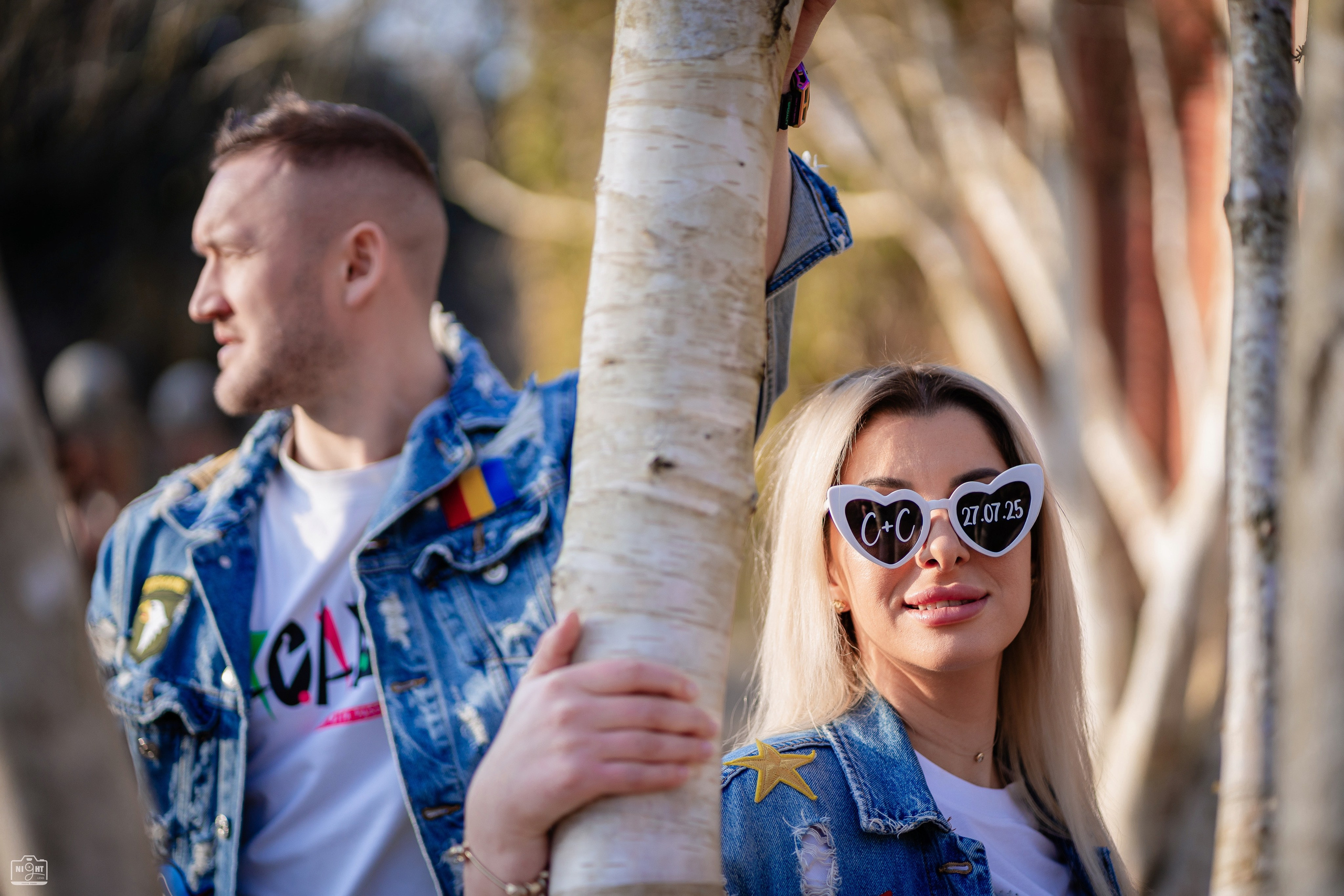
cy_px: 448
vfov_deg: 16.1
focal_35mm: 85
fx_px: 3173
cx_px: 672
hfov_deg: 23.9
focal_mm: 85
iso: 125
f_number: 1.8
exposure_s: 1/1600
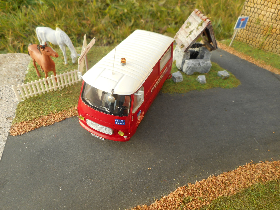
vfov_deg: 54.9
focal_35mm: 25
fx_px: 202
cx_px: 140
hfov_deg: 69.4
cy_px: 105
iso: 80
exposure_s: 1/40
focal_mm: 4.5
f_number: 3.7
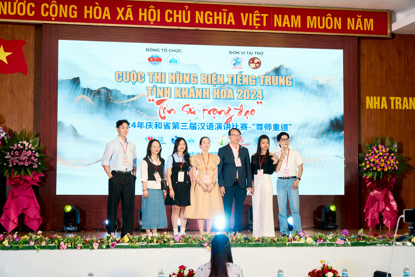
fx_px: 726
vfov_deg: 21.6
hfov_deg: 31.9
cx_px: 208
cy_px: 138
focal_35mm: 63
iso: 640
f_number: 2.8
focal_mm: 42
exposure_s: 1/200
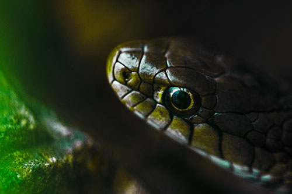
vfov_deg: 6.5
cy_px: 97
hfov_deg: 9.8
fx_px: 1703
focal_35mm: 210
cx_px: 146
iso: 2500
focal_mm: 210
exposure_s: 1/320
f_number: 9.5
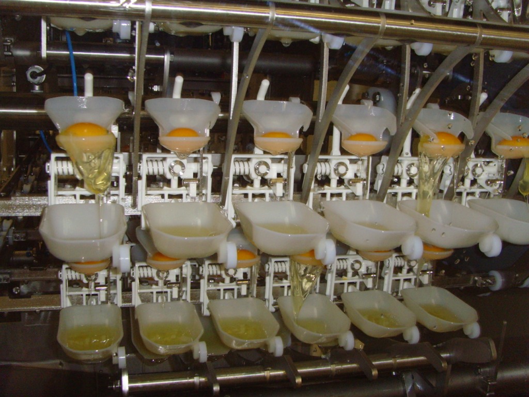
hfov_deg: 47.9
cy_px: 198
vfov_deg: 36.8
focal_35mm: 39
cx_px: 264
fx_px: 596
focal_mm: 6.6
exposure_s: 1/45
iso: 200
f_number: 3.5
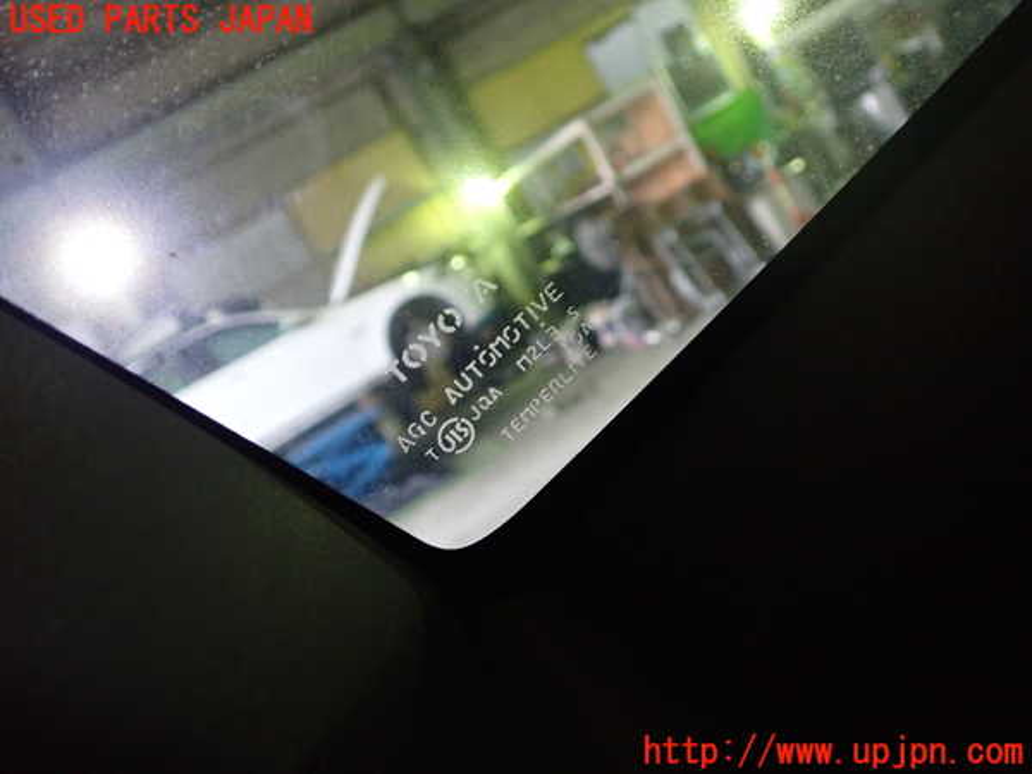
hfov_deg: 60.0
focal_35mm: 30
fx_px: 894
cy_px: 387
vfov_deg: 46.8
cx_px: 516
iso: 800
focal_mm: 5.4
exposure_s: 1/20
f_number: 2.3
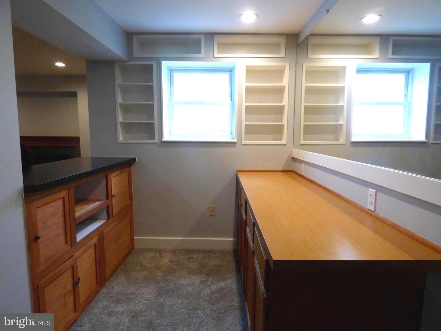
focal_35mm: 20
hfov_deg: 81.7
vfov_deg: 66.0
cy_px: 166
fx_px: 255
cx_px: 220
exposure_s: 1/60
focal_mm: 3.58
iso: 320
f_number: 2.8
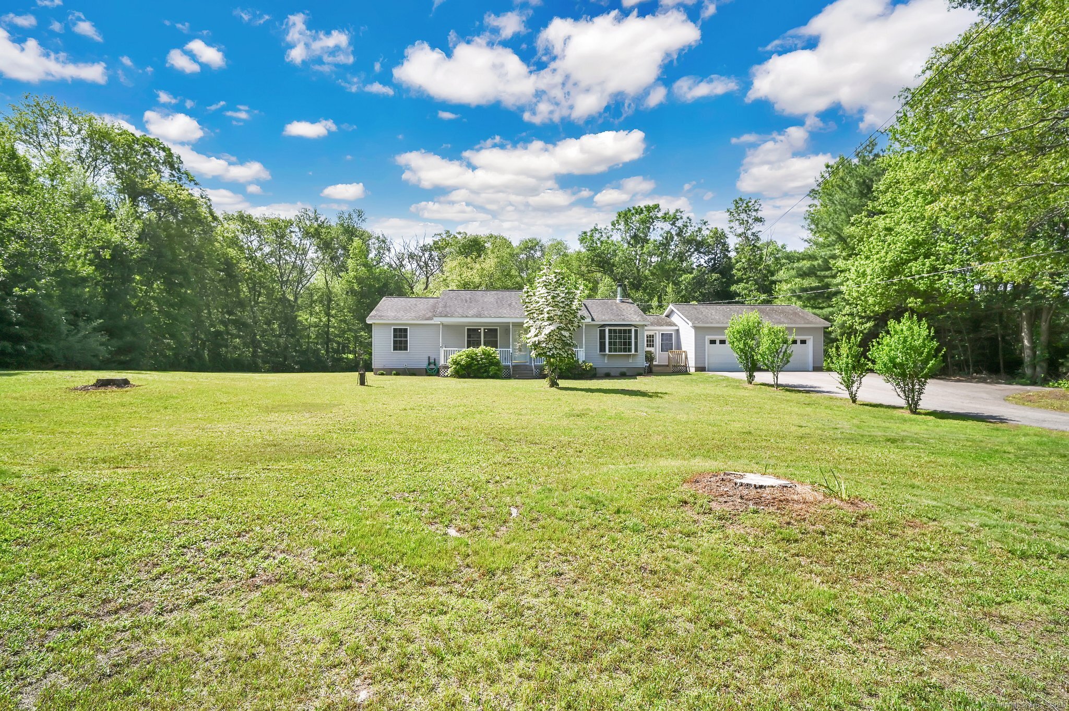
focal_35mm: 16
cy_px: 356
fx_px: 475
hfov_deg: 96.8
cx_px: 534
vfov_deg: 73.7
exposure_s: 1/800
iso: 400
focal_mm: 16
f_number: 8
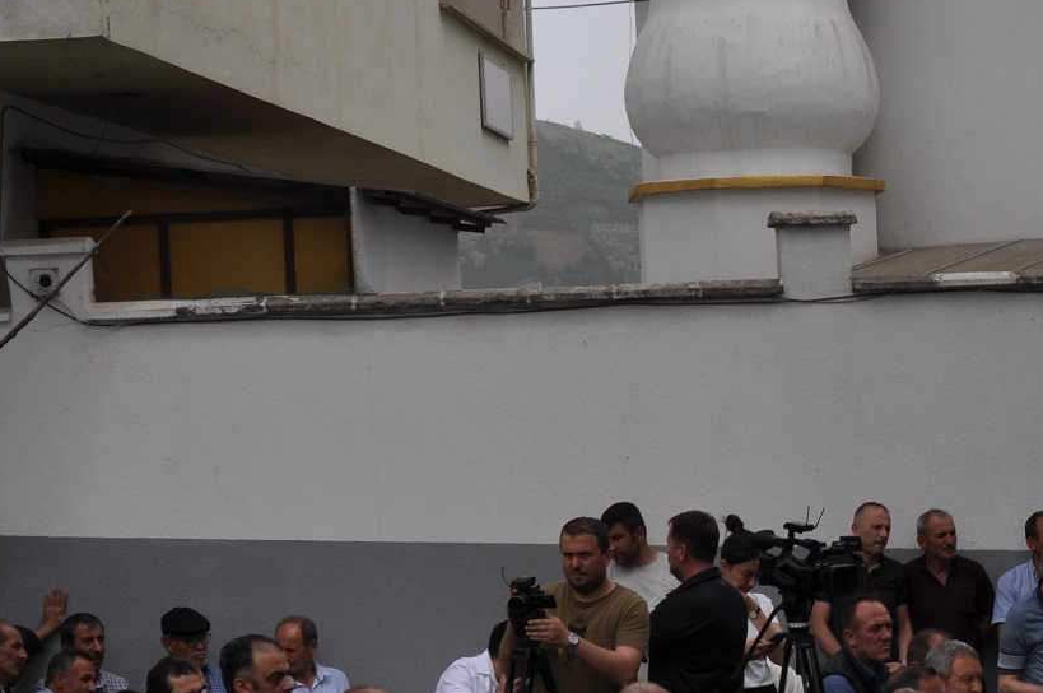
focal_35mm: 90
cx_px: 1230
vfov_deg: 15.0
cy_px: 648
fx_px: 2604
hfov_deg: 21.2
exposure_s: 1/250
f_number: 8
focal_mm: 24
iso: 200
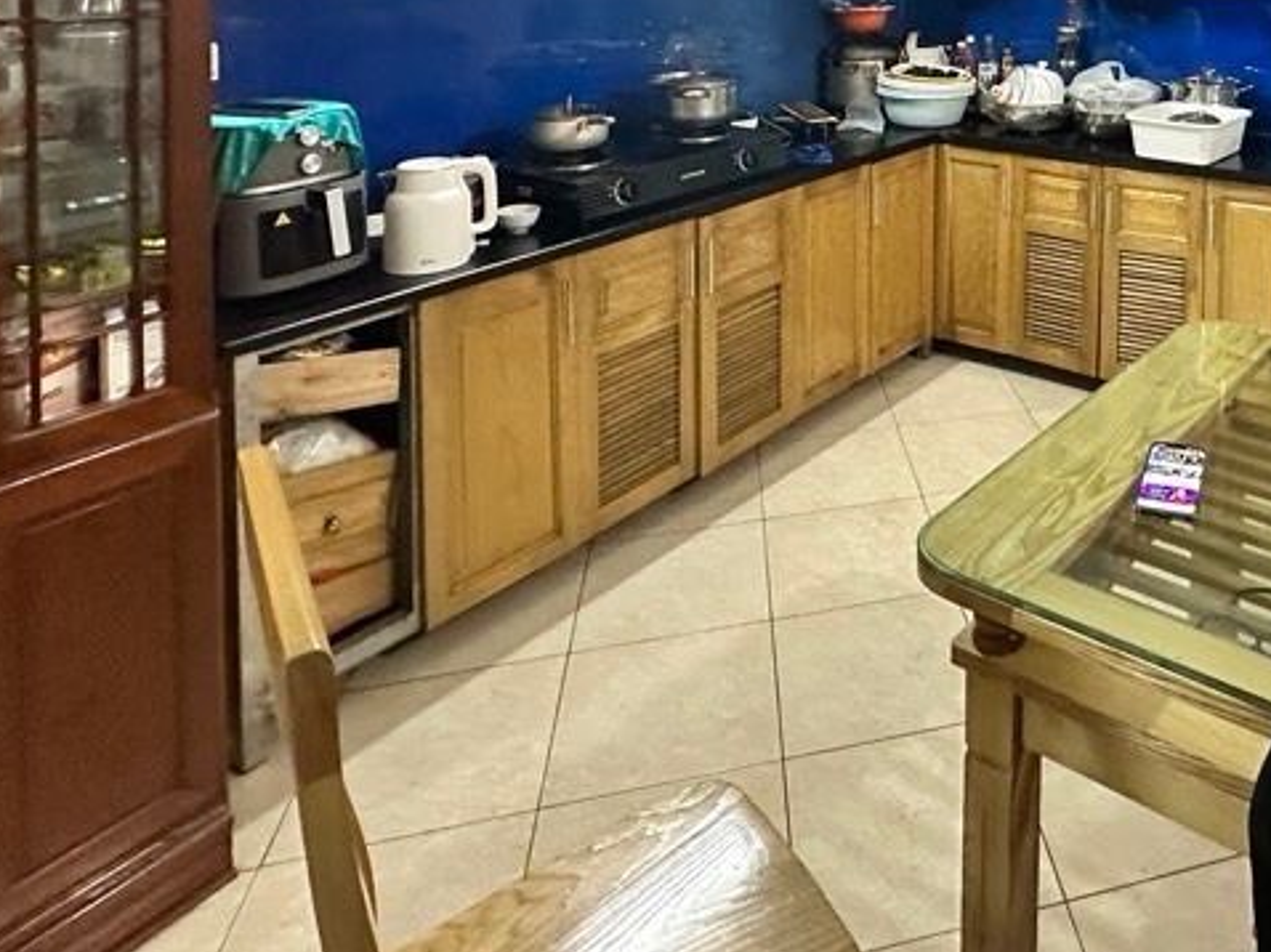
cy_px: -27
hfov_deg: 55.1
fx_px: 1101
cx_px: 1045
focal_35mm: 30
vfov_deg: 40.2
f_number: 2.2
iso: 800
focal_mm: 2.22
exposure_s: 1/50
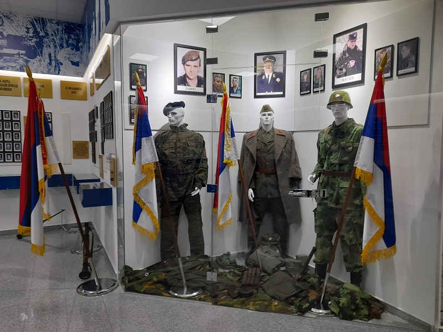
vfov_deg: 54.9
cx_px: 222
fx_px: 320
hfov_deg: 69.4
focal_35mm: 25
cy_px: 166
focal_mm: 4.6
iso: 80
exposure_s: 1/50
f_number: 2
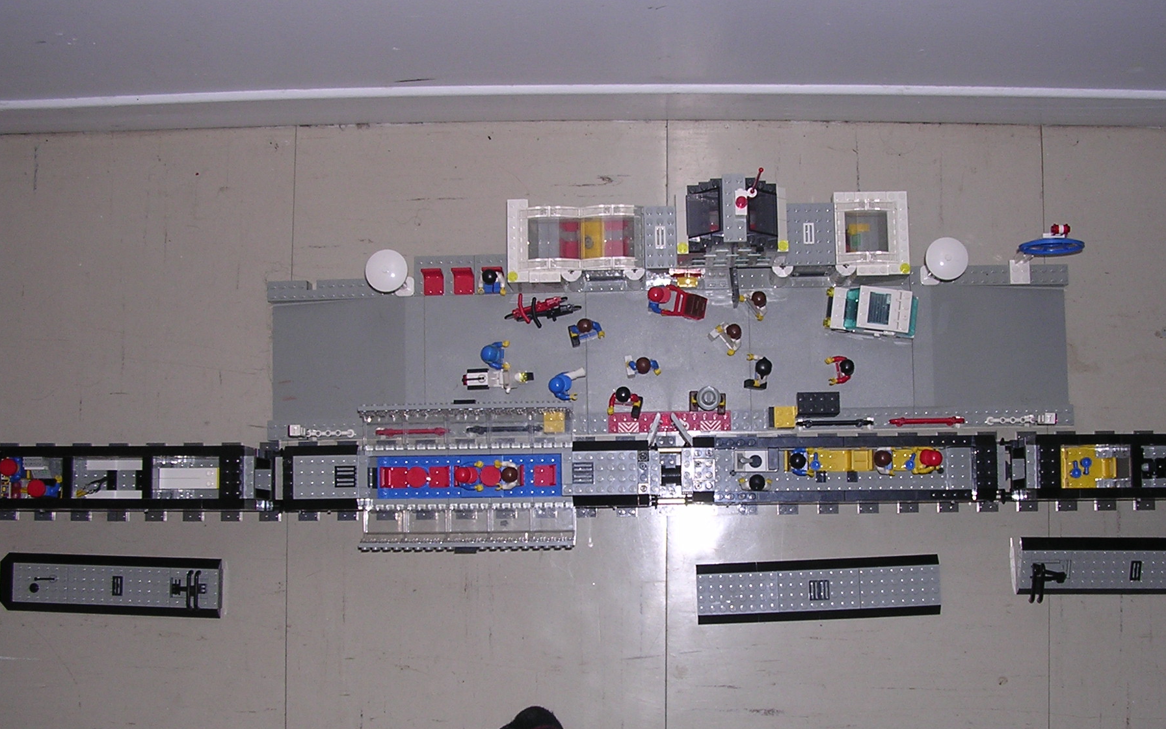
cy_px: 408
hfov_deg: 43.4
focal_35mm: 46
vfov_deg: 28.0
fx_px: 1462
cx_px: 653
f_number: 2.8
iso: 100
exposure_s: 1/60.1
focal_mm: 5.8
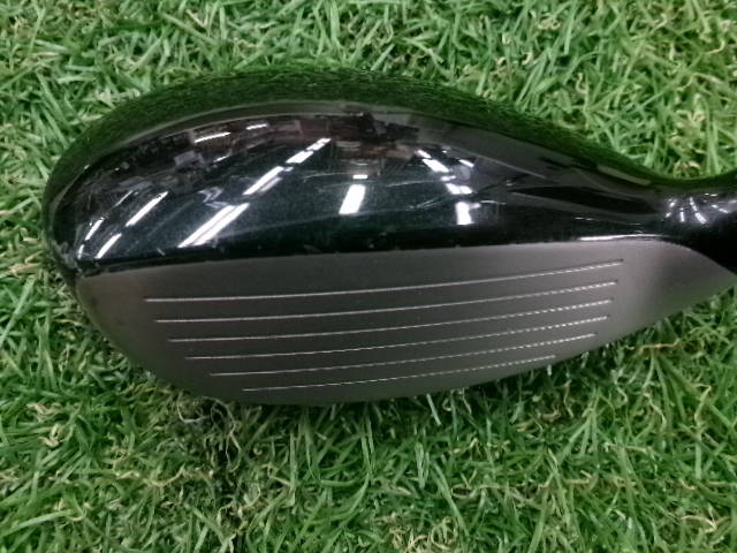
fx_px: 596
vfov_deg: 49.7
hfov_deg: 63.4
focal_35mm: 28
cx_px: 368
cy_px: 276
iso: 800
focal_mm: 5.1
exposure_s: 1/34
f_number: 3.9
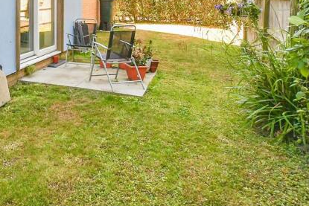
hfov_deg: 45.2
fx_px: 318
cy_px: -17
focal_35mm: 37
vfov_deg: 32.0
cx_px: 12
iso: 200
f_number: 8
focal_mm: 10
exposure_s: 1/125
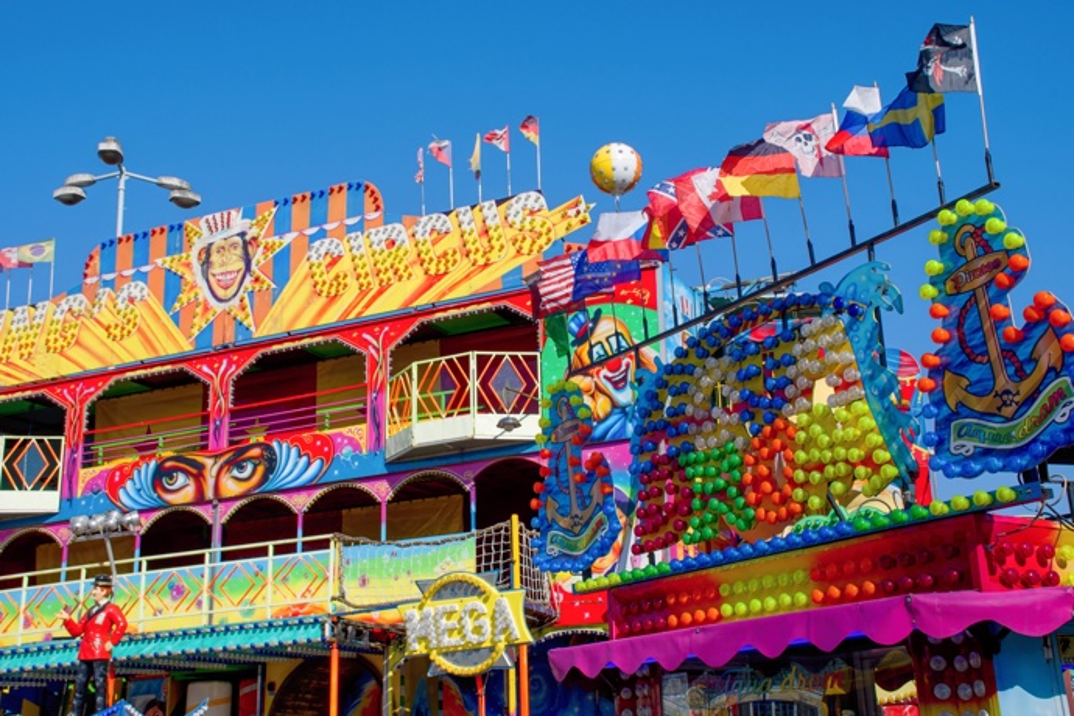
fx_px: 1432
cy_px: 358
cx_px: 537
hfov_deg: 41.1
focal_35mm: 48
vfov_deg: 28.1
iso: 200
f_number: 11
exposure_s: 1/500
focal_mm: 32
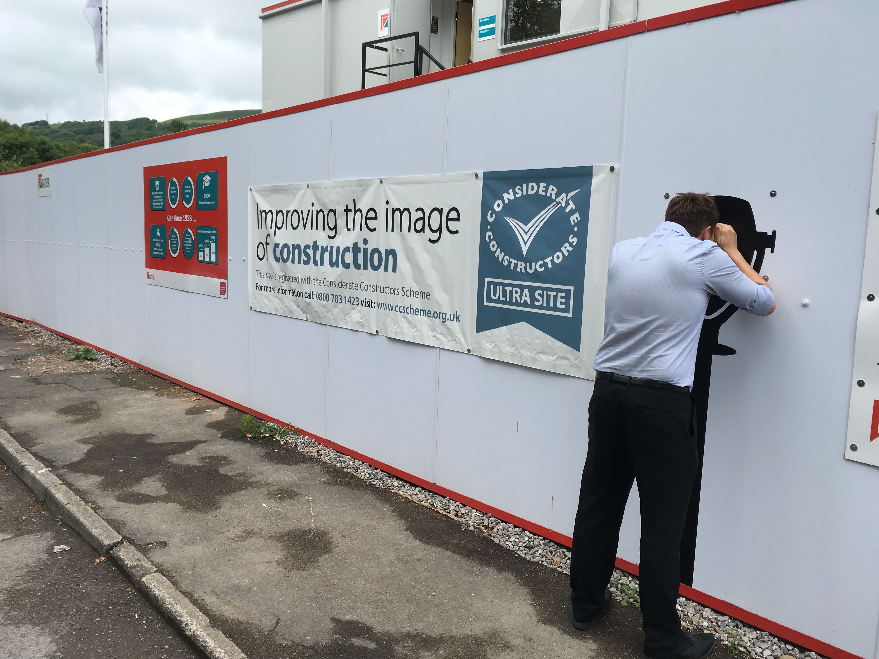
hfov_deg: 61.7
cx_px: 440
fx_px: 736
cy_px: 330
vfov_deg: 48.2
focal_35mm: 29
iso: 25
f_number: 2.2
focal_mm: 4.15
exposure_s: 1/938
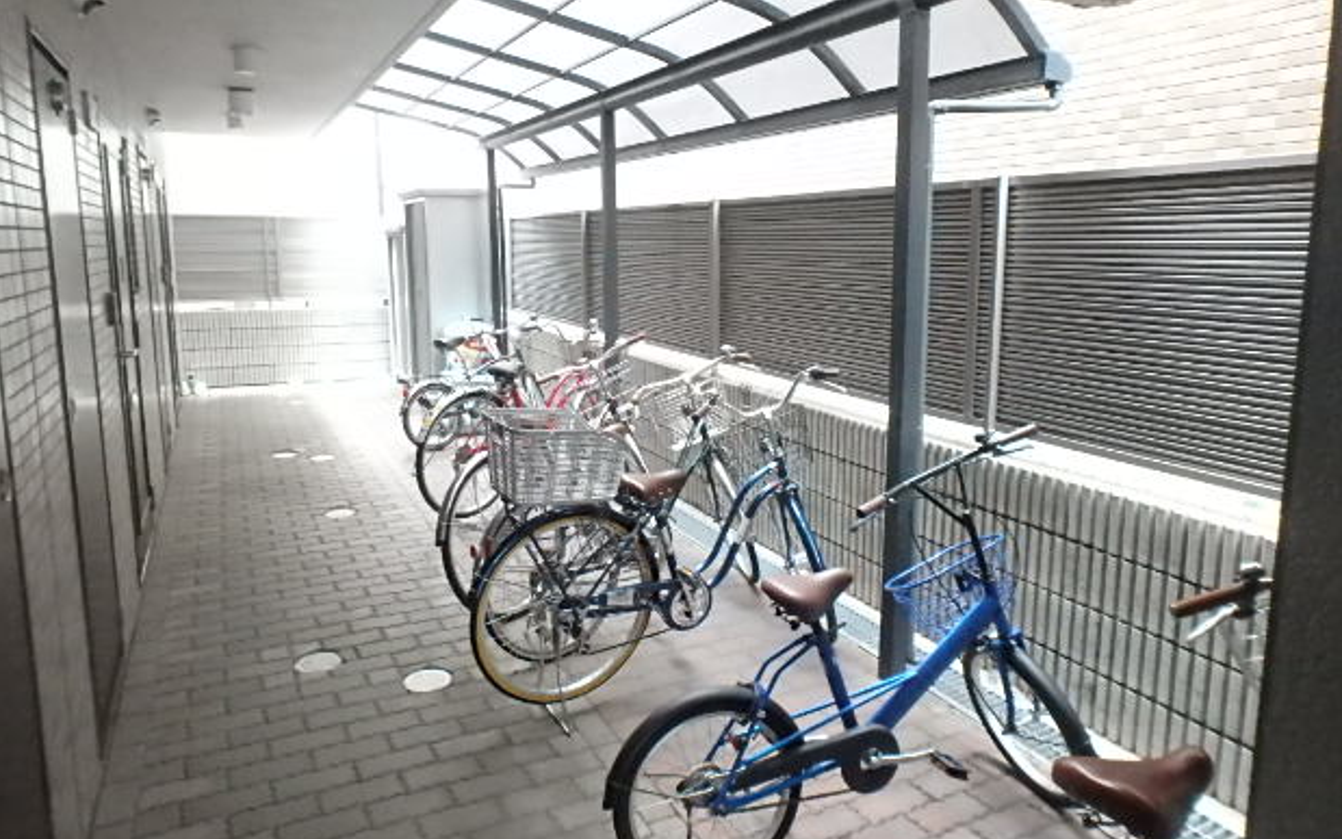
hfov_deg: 77.1
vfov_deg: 52.9
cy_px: 379
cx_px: 650
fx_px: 841
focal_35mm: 23
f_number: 3.5
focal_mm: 3.7
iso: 1250
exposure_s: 1/8
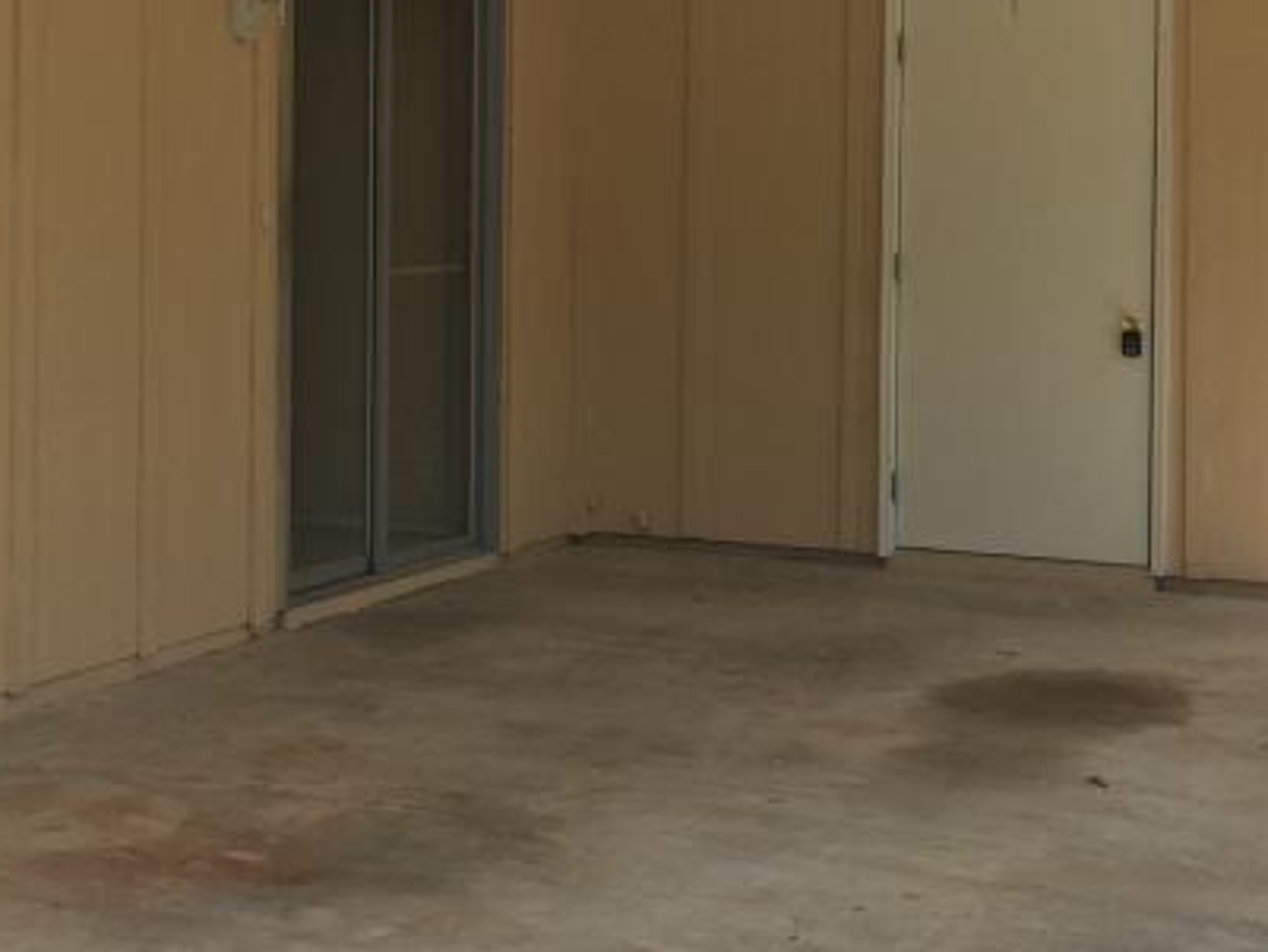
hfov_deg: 26.3
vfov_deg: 19.7
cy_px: 202
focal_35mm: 74
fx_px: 2711
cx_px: 515
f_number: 2.2
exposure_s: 1/1199
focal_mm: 4.15
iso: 32
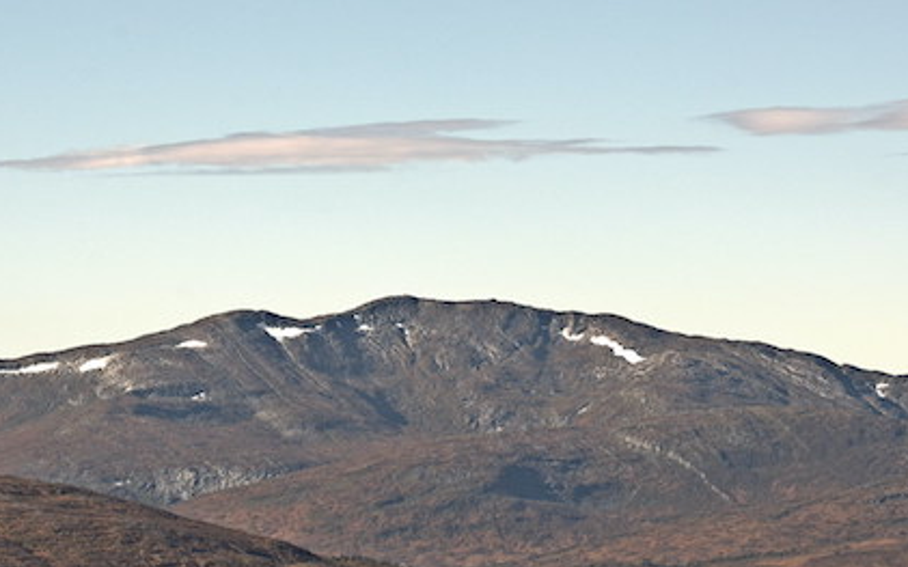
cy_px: 387
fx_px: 6953
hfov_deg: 7.5
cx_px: 436
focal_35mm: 281
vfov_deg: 4.7
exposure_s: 1/320
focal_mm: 145
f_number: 8
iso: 100
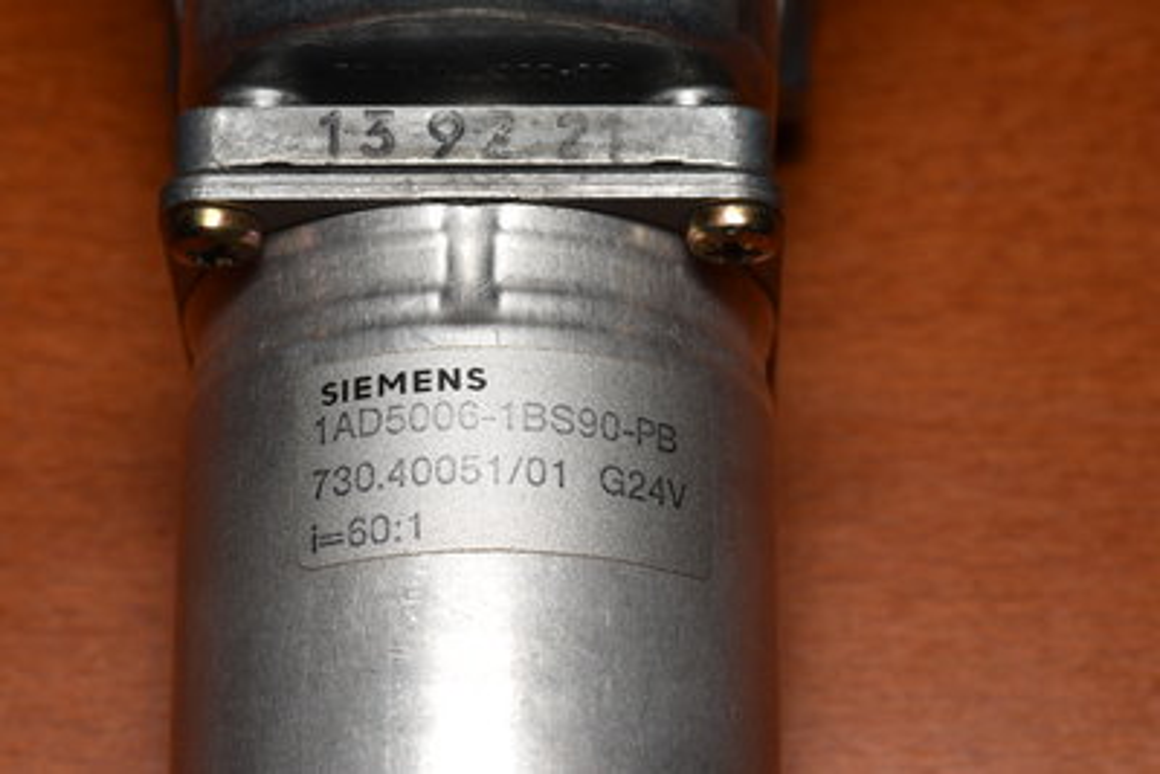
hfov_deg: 19.4
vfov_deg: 13.1
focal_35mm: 105
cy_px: 387
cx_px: 580
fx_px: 3384
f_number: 18
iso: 100
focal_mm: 105
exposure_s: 1/60
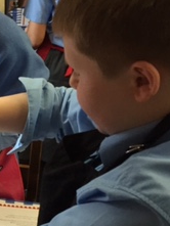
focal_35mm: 84
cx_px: -105
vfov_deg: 23.0
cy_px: 176
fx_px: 550
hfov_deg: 15.8
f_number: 2.2
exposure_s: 1/33
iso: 80
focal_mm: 4.15
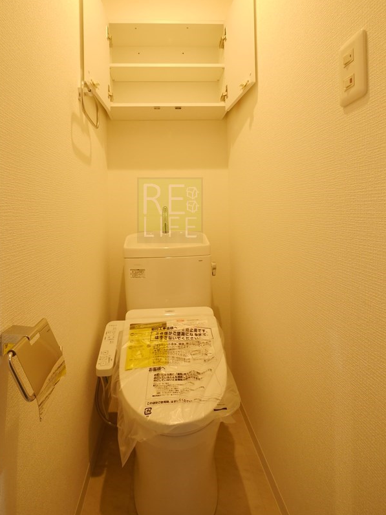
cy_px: 210
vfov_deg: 86.8
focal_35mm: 18
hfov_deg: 71.3
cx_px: 170
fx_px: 268
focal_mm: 7
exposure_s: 1/60
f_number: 4
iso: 1000
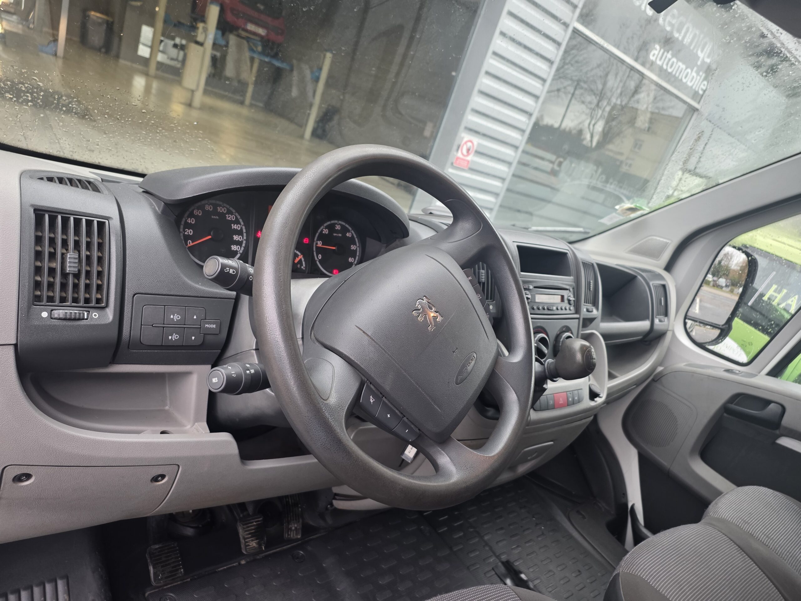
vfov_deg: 58.9
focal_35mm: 23
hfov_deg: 73.9
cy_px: 300
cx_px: 400
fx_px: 532
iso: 125
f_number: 1.7
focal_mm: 6.25
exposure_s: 1/100
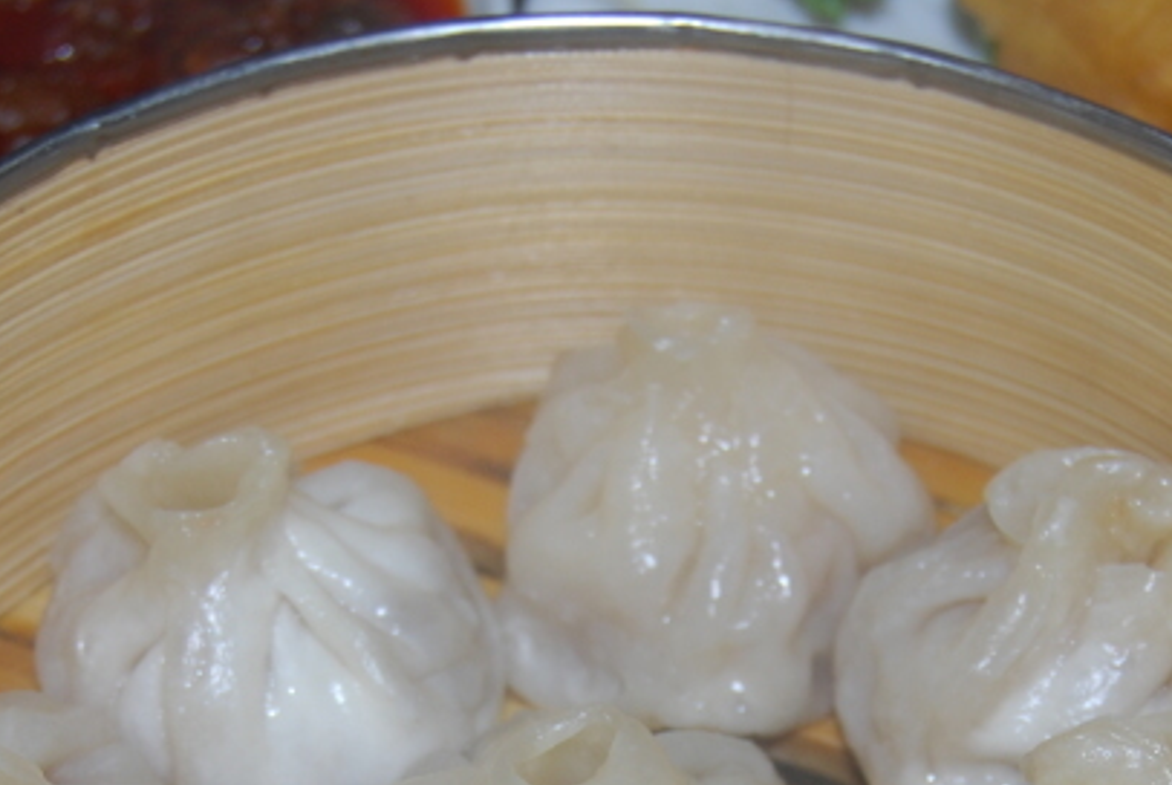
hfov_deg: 15.5
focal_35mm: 132
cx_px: 624
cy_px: 905
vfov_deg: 10.3
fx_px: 4312
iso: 200
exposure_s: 1/60
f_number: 4.8
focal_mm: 35
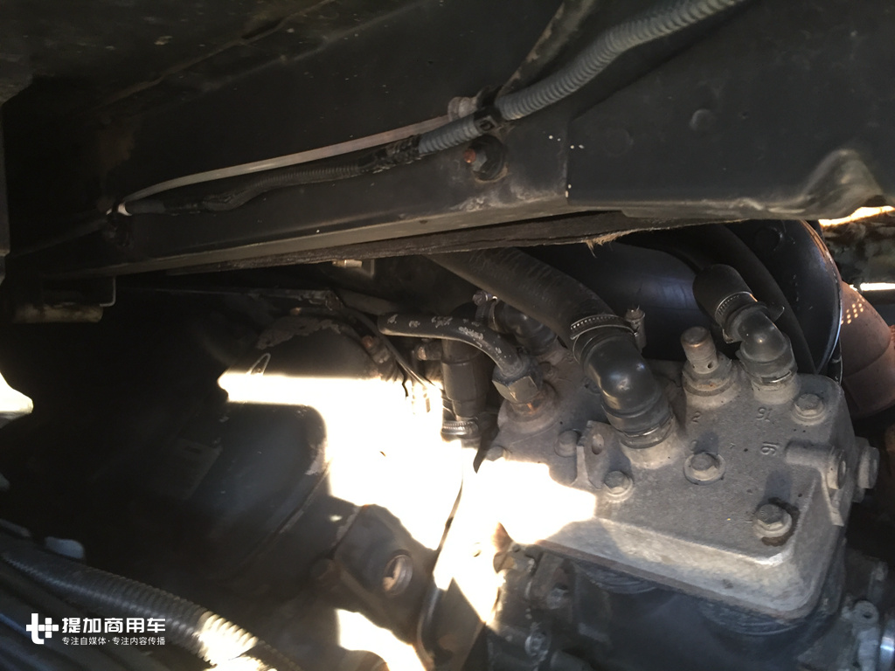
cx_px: 448
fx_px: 750
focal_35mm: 29
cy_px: 336
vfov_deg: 48.2
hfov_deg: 61.7
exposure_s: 1/33
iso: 160
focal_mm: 4.15
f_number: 2.2
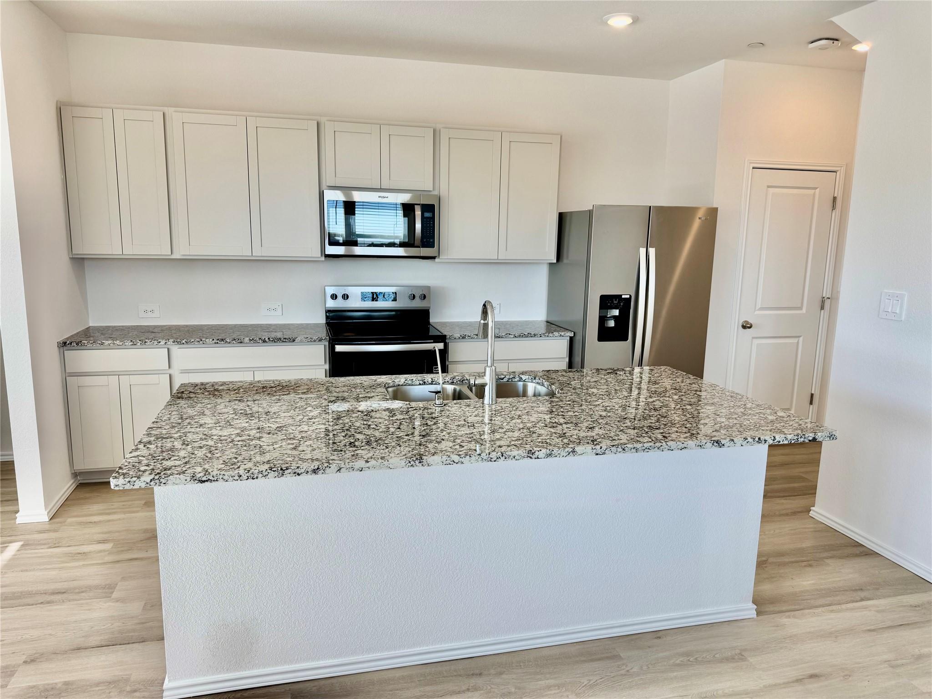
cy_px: 350
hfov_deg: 71.6
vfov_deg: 56.8
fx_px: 646
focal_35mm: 24
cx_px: 466
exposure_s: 1/218
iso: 64
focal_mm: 6.76
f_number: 1.78
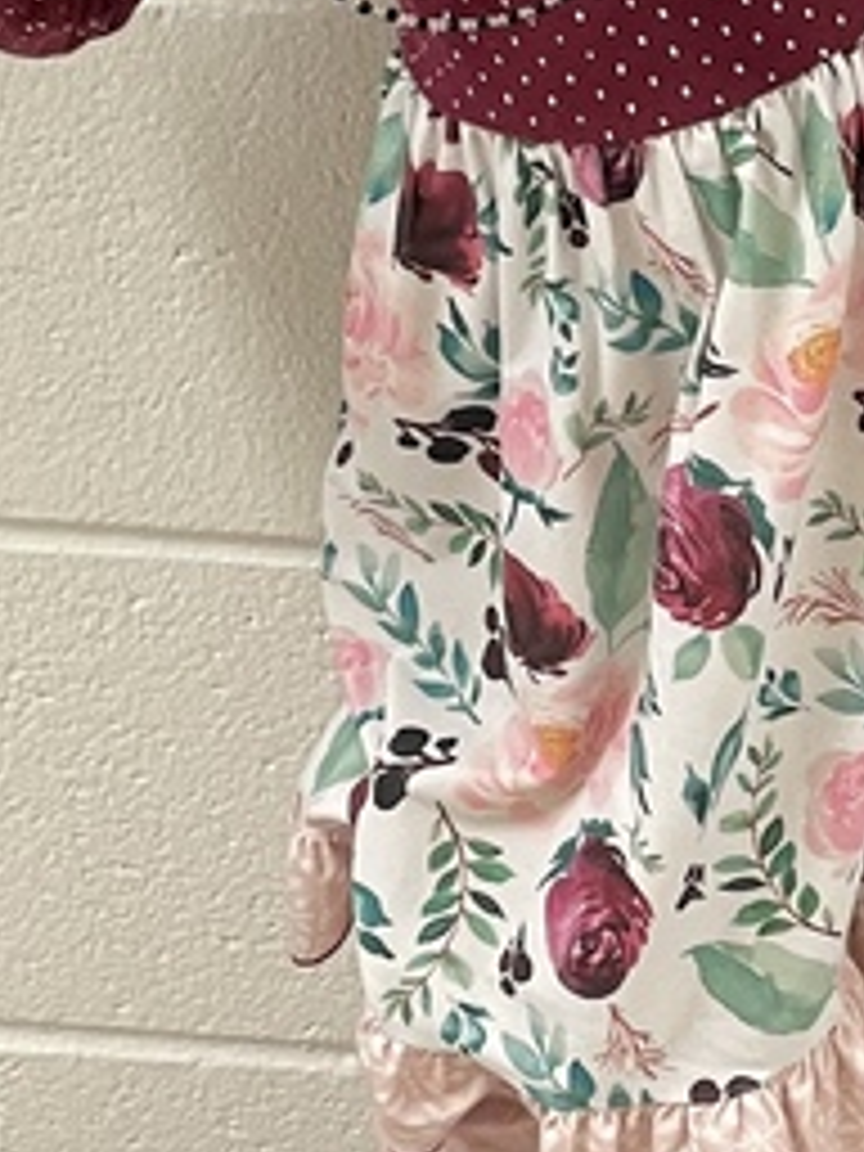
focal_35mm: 104
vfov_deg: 18.7
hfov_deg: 14.2
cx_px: 540
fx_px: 3461
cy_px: 234
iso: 160
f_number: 1.6
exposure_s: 1/60
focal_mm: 4.2
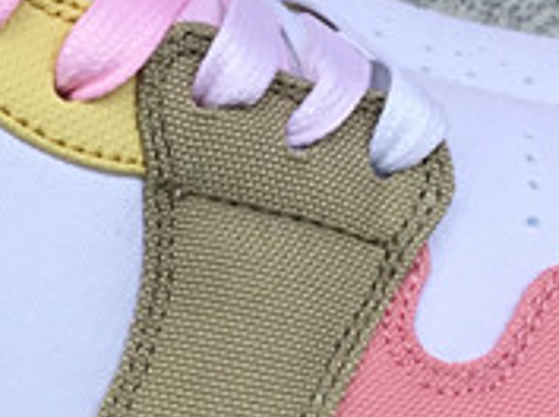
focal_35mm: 158
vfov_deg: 9.3
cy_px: 447
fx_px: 2546
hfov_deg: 12.3
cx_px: -47
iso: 25
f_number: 2.4
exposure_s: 1/741
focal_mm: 3.3
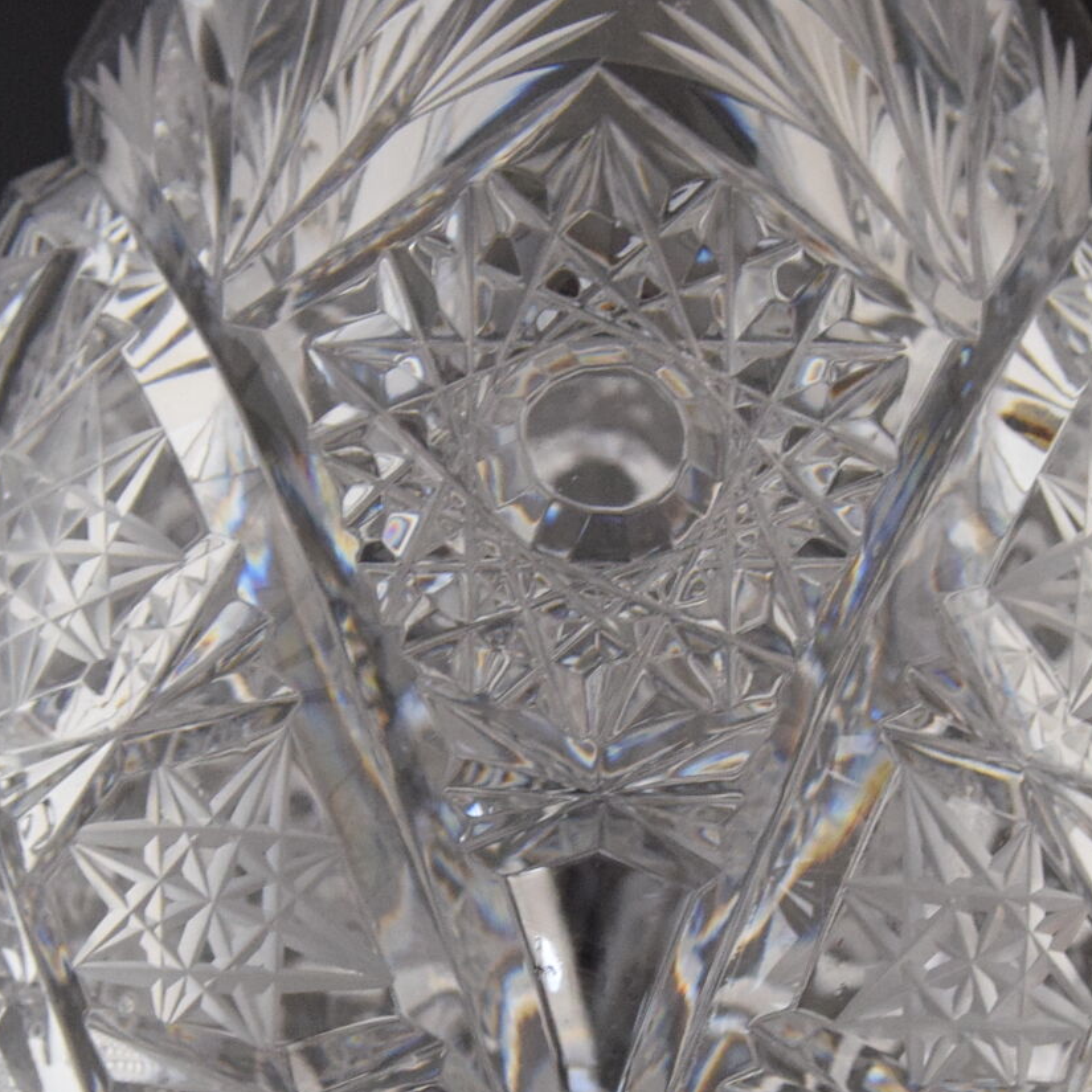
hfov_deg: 15.7
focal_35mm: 111
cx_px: 569
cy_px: 867
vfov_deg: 15.6
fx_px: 3962
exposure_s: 1/125
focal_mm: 24
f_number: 5.6
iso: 1600
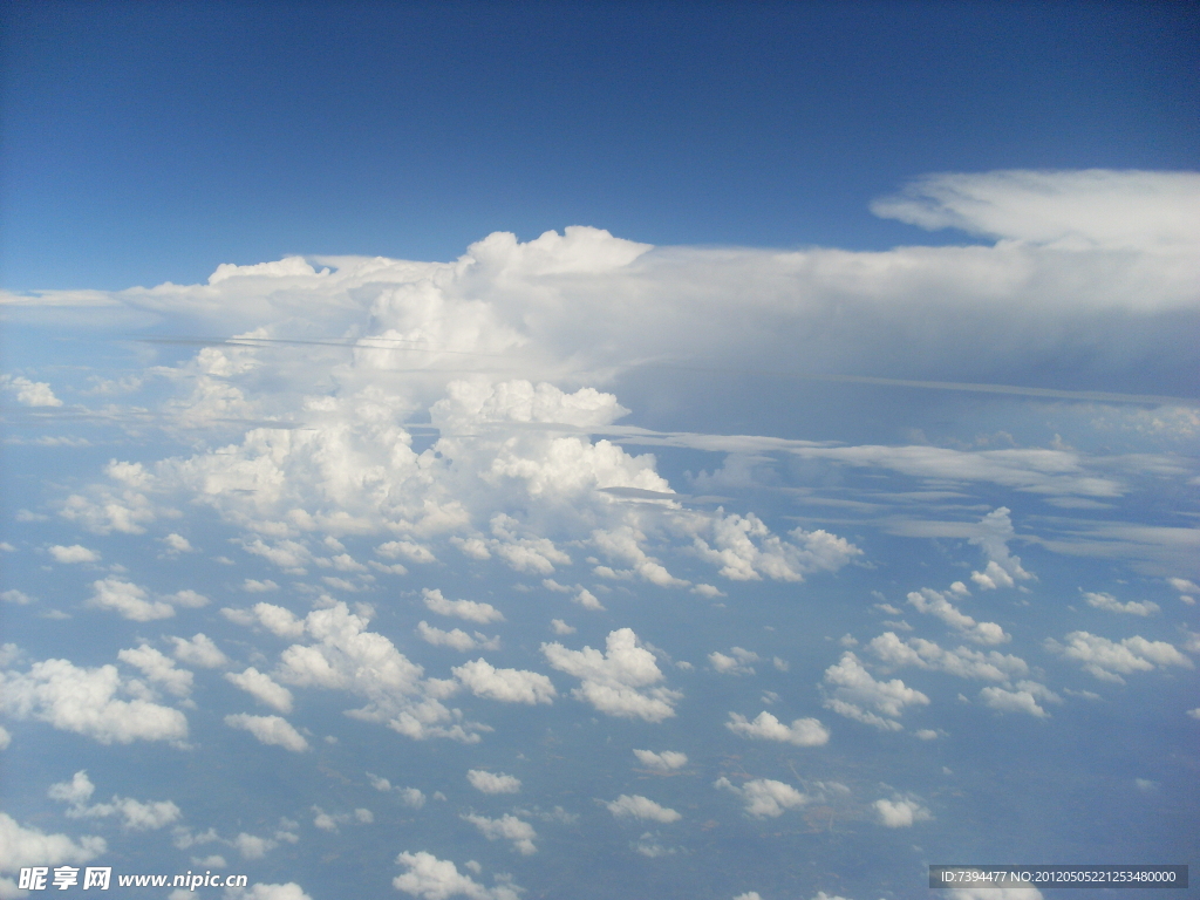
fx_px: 1317
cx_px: 600
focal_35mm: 38
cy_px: 450
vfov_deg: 37.7
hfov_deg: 49.0
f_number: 7.7
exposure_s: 1/350
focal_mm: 6.3
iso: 80
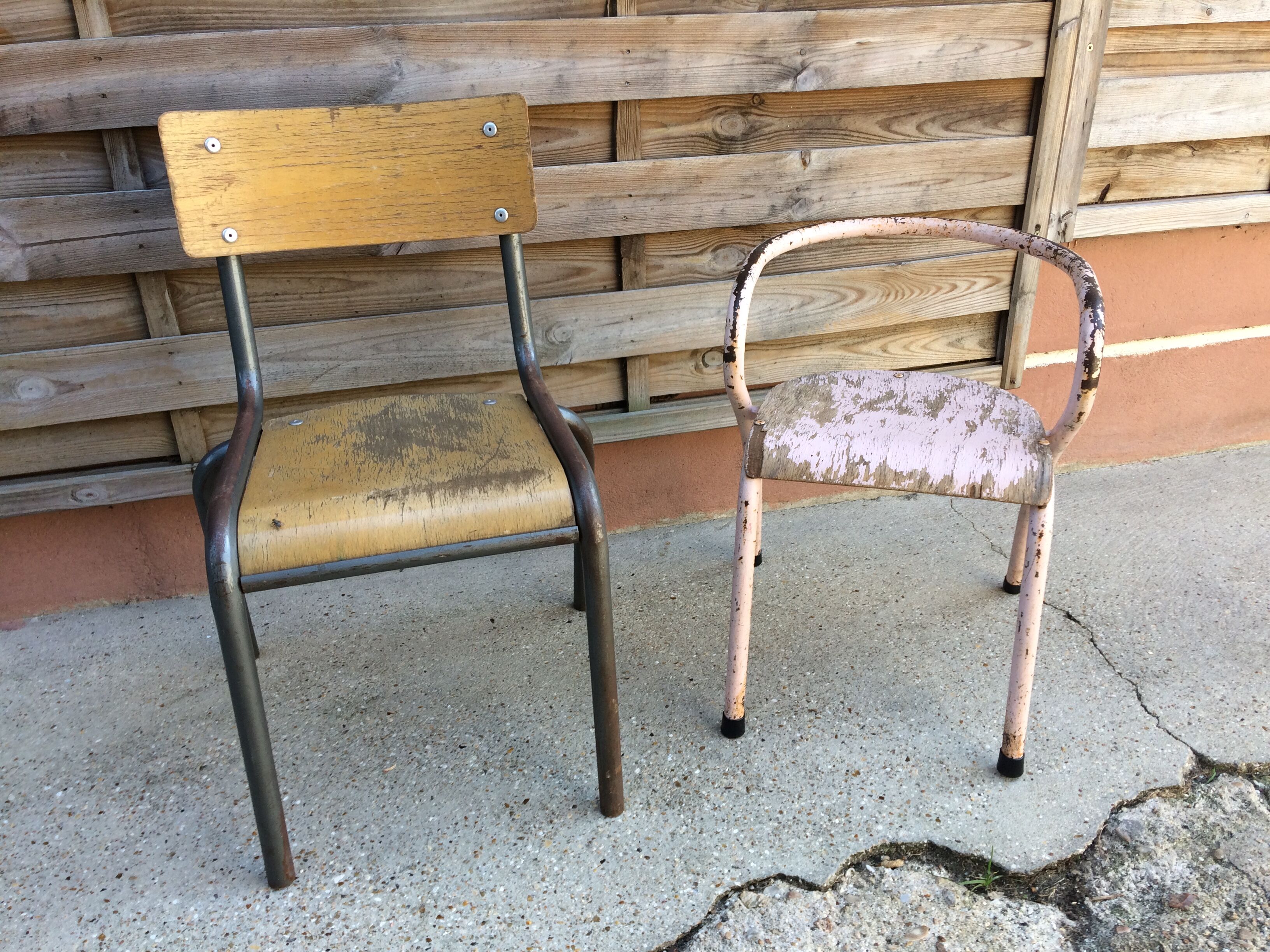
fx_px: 1064
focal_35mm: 29
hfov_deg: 61.7
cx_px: 635
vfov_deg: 48.2
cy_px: 476
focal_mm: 4.15
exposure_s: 1/147
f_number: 2.2
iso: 32
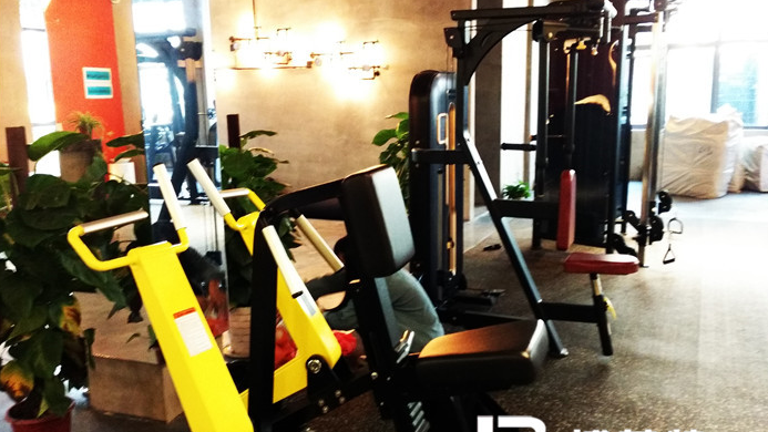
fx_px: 672
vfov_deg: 35.6
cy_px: 217
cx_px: 383
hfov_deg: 59.5
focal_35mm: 33
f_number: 2
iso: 921
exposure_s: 1/14
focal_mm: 4.12
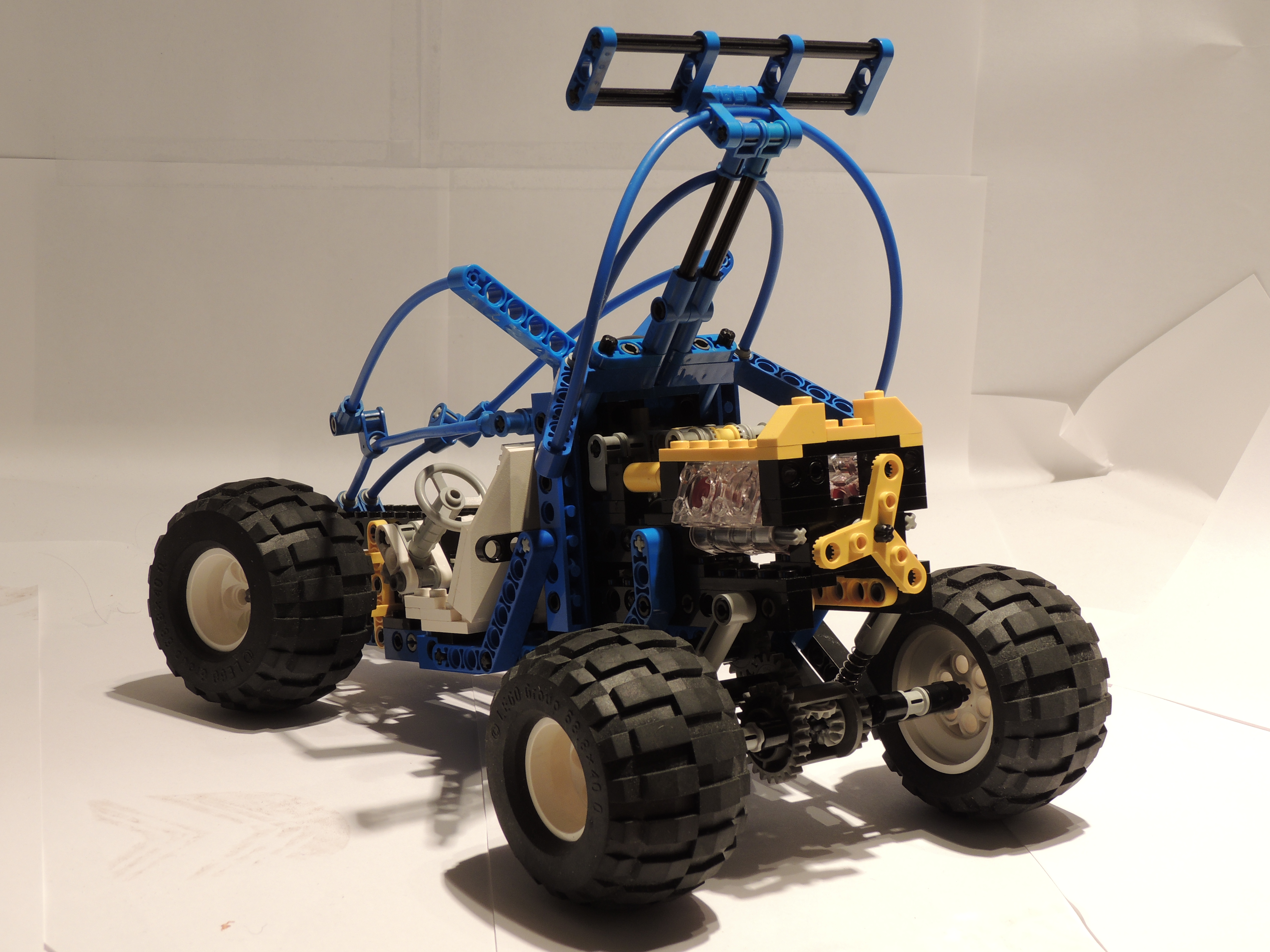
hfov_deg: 27.8
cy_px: 476
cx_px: 635
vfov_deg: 21.0
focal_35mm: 70
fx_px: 2568
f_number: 6.1
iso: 100
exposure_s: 1/2.5
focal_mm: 12.4
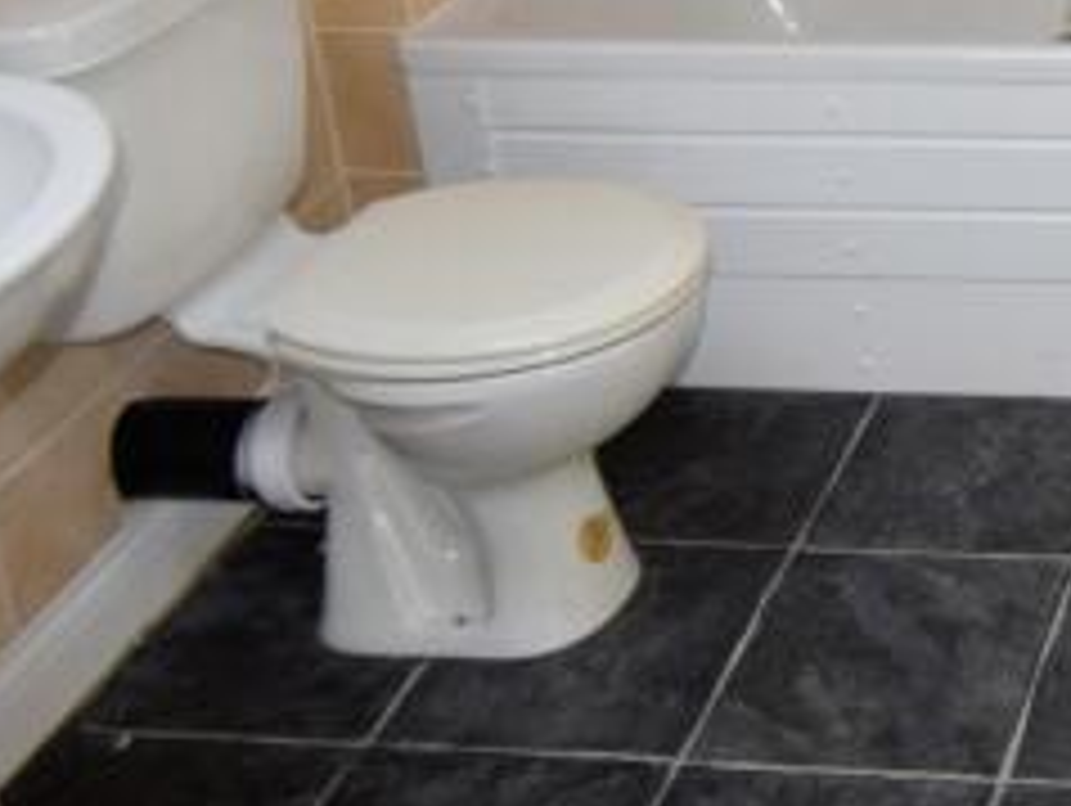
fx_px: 1920
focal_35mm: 62
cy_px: -135
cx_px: 1323
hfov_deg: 27.1
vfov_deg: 22.1
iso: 800
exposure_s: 1/100
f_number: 5
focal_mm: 10
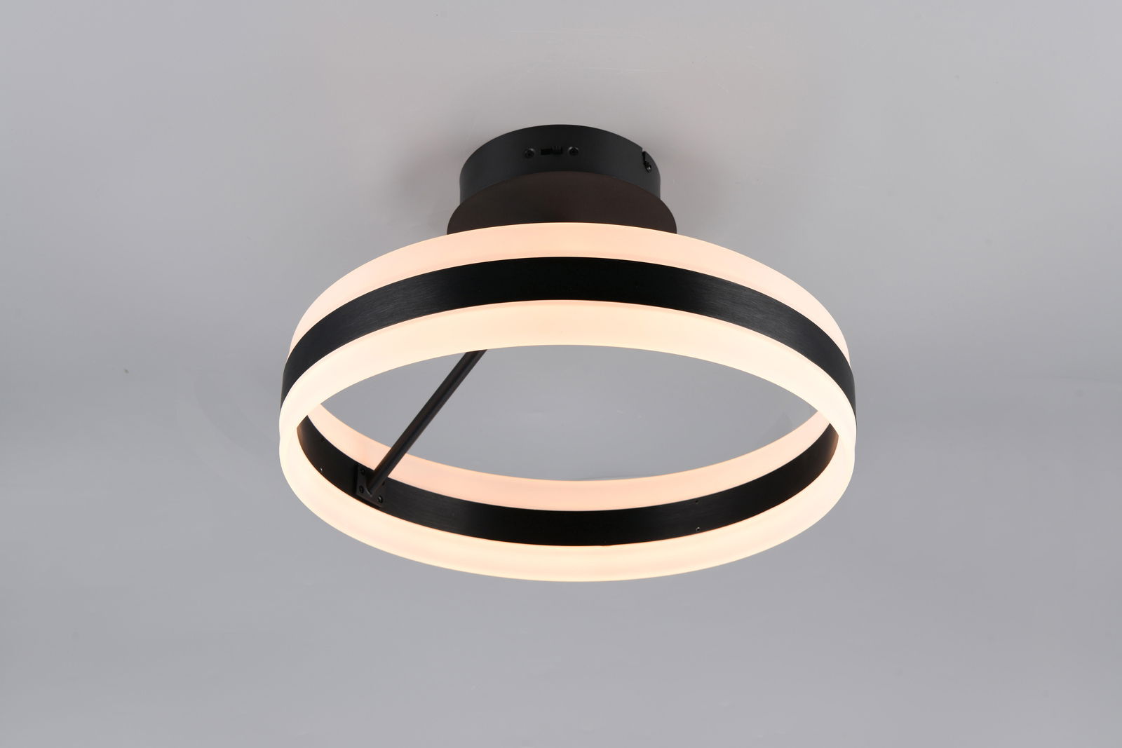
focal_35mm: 56
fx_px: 1745
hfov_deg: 35.6
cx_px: 561
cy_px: 374
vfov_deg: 24.2
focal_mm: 56
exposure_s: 1/8
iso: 72
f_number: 11
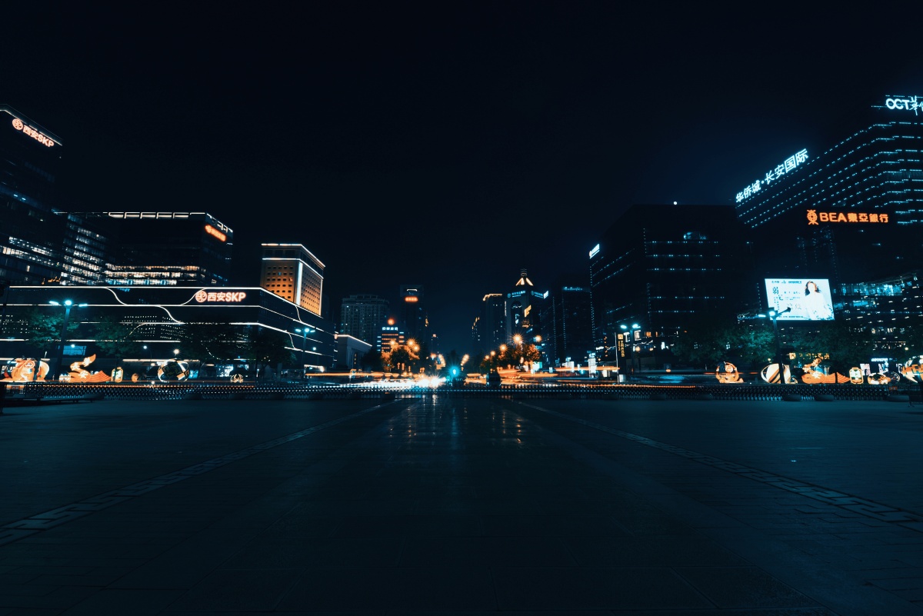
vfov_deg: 77.4
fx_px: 385
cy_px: 308
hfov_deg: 100.4
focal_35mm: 15
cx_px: 462
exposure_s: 3
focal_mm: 15
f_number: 11
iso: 110
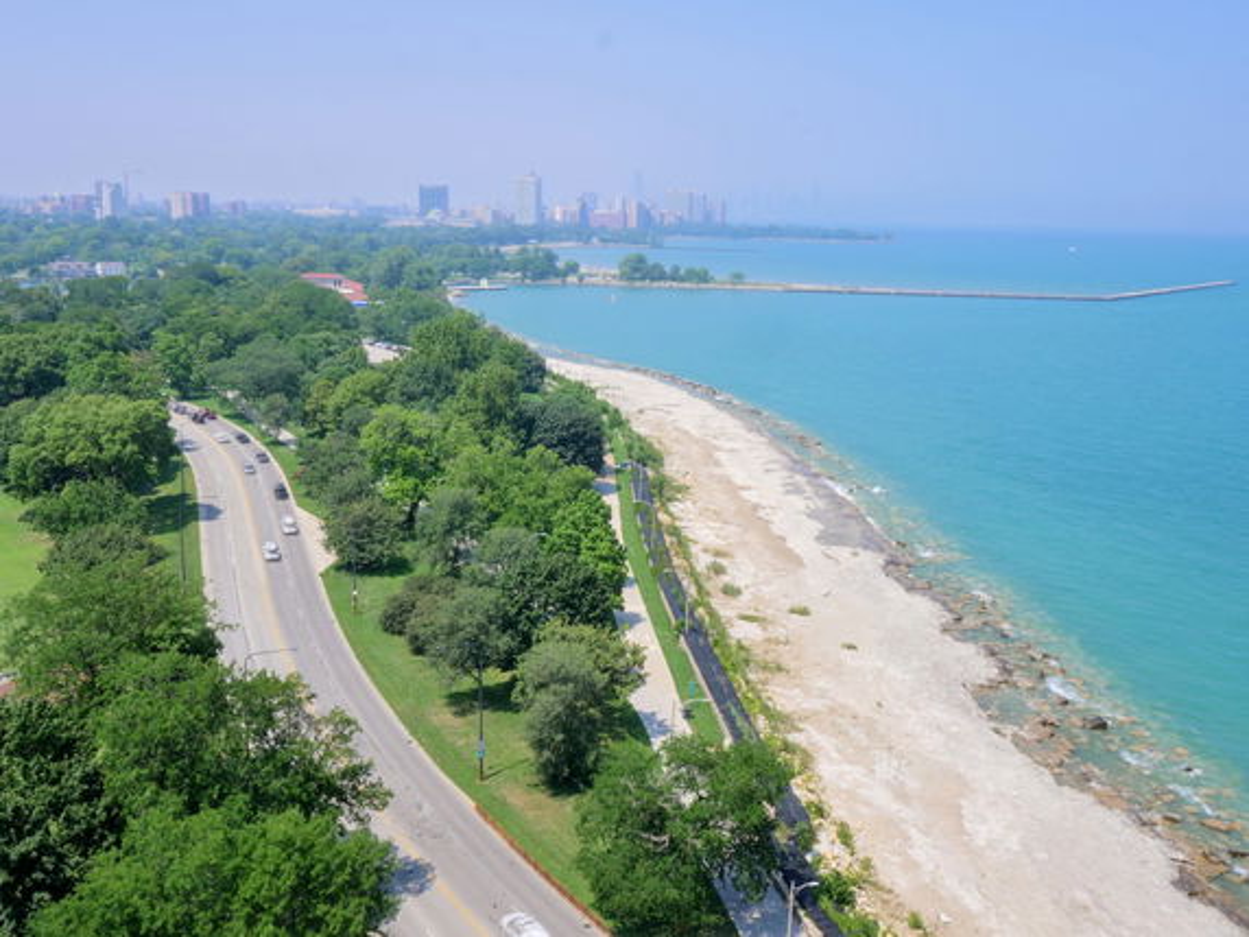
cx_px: 624
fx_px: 1299
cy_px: 468
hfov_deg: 51.4
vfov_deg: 39.7
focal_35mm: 36
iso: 200
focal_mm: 18
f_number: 20
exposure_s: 1/40
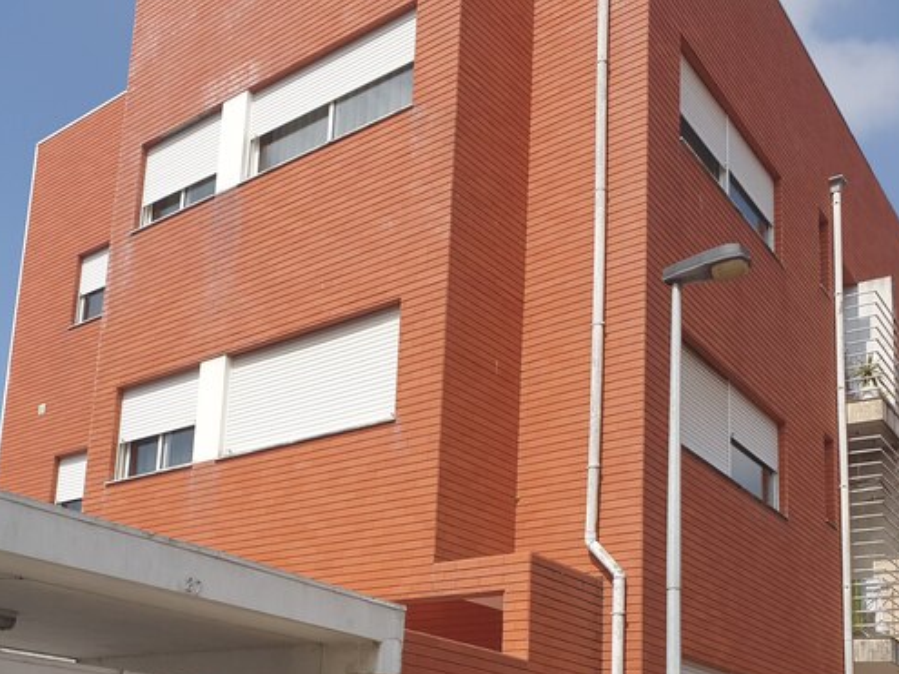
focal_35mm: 42
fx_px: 1091
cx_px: 401
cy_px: 543
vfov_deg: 33.3
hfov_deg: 44.7
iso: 50
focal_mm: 4.32
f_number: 2.4
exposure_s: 1/1965
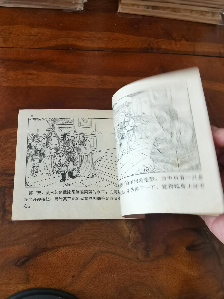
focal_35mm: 27
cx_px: 112
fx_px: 233
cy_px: 150
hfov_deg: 51.4
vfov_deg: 65.3
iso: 160
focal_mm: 2.26
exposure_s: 1/33.3
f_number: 2.2
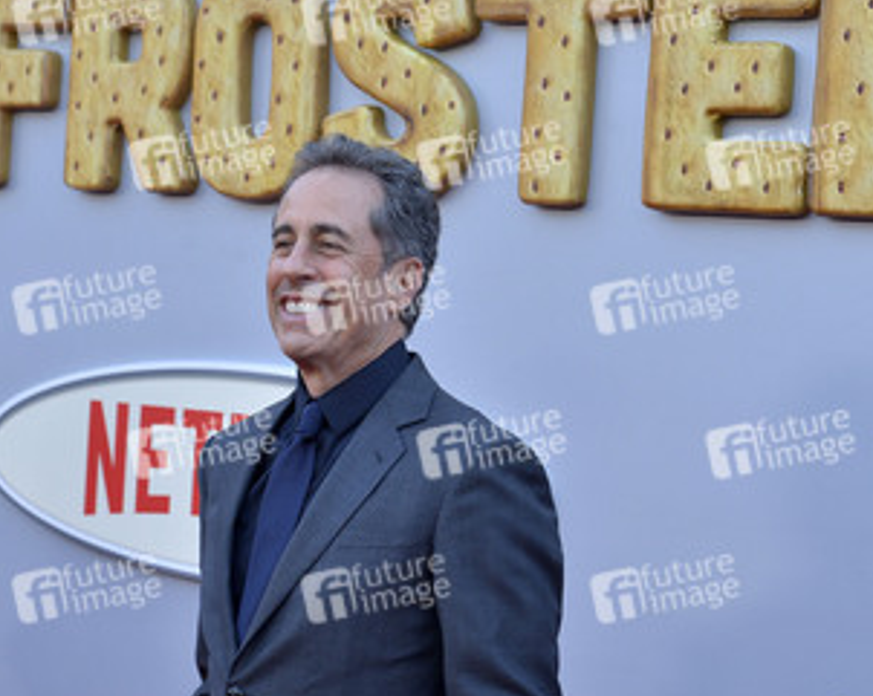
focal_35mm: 98
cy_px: 373
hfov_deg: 19.6
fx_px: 2530
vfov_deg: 15.7
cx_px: 413
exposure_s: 1/250
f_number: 7.1
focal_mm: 70
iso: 320
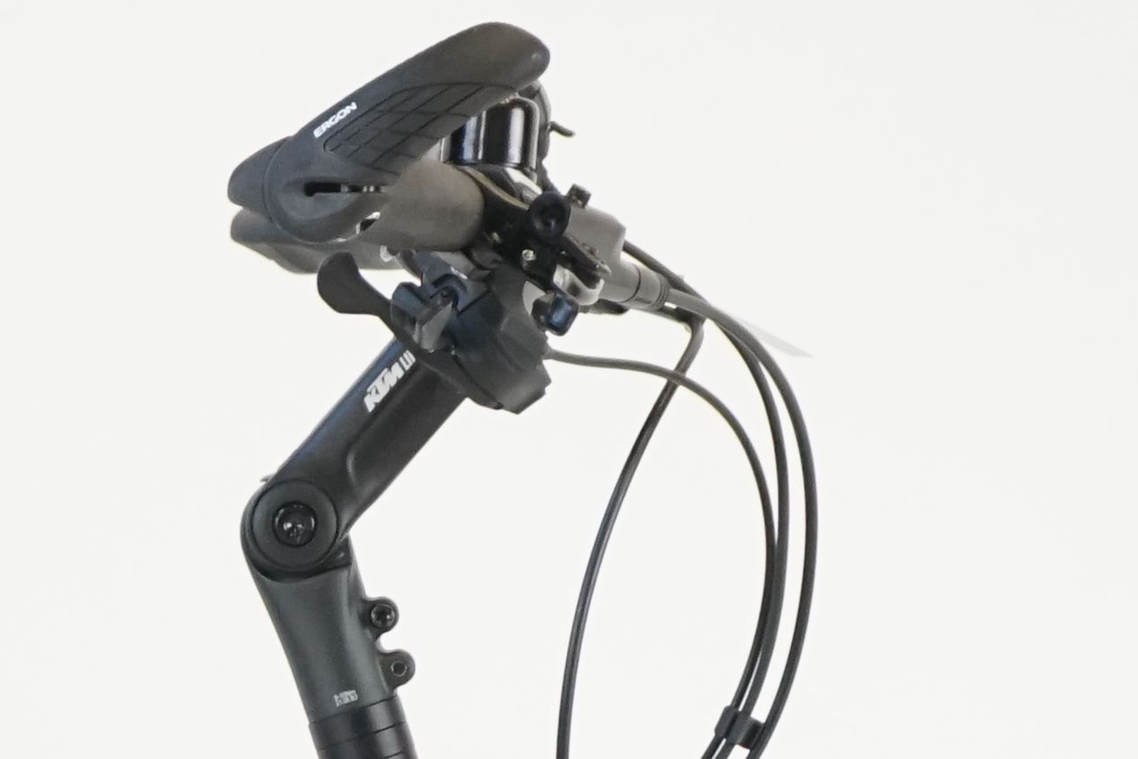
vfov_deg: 5.1
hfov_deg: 7.7
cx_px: -467
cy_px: 1628
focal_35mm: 263
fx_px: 8313
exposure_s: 1/200
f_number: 5.6
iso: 2000
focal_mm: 56
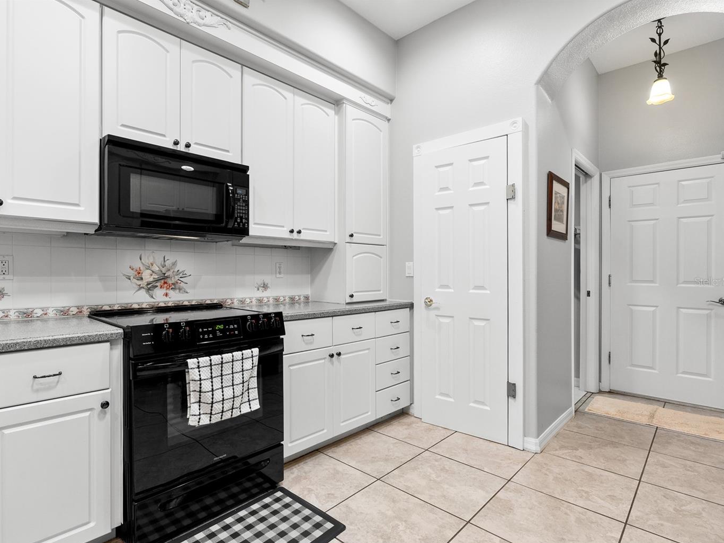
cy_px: 281
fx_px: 376
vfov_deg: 71.6
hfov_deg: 87.4
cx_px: 318
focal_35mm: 18
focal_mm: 16
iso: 400
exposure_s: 1/2.5
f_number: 8
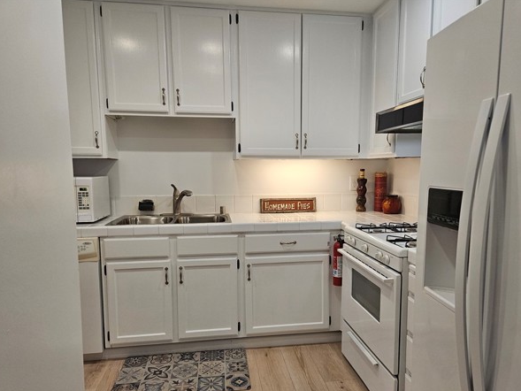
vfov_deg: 54.9
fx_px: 376
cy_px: 209
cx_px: 271
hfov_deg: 69.4
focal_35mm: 25
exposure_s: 1/120
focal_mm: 5.4
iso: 64
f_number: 1.8
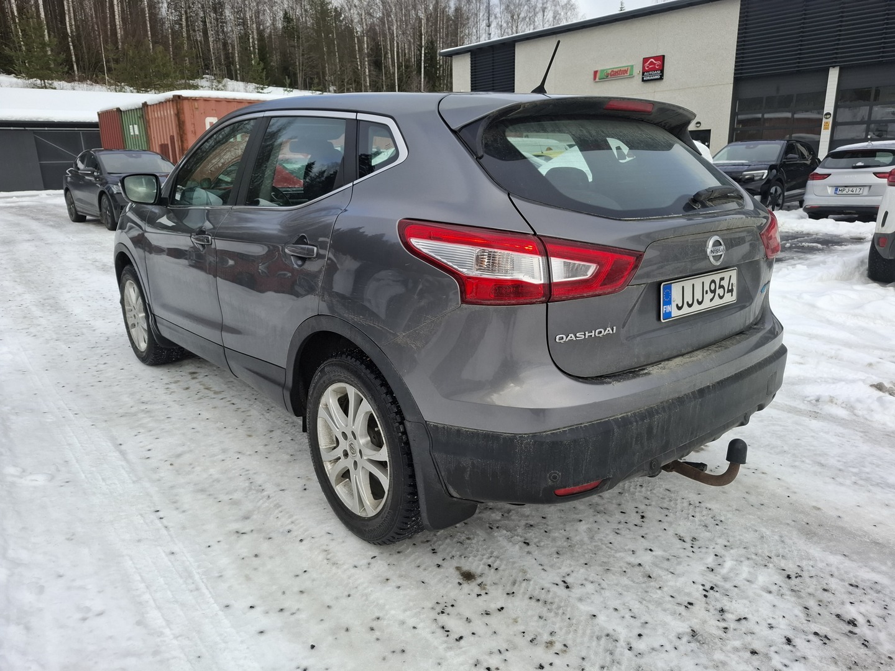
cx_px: 448
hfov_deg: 73.9
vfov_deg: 58.9
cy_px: 336
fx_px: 595
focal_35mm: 23
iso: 50
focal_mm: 5.54
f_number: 1.8
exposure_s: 1/784
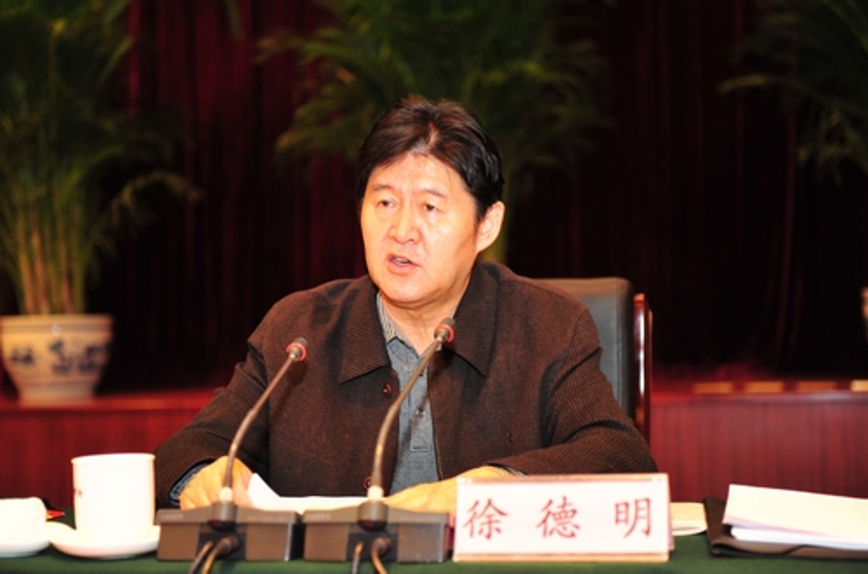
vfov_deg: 19.4
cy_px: 287
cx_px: 434
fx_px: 1684
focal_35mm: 70
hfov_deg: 28.9
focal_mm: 70
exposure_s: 1/60
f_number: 2.8
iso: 1000
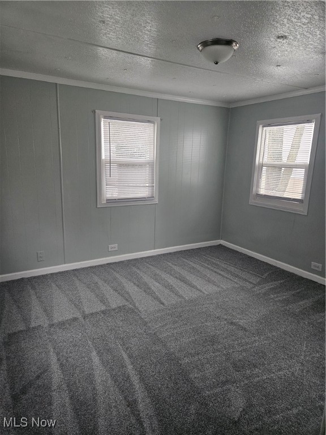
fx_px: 289
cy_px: 218
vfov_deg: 73.9
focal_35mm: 23
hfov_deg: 58.9
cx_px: 163
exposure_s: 1/120
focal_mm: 5.4
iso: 1000
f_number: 1.8
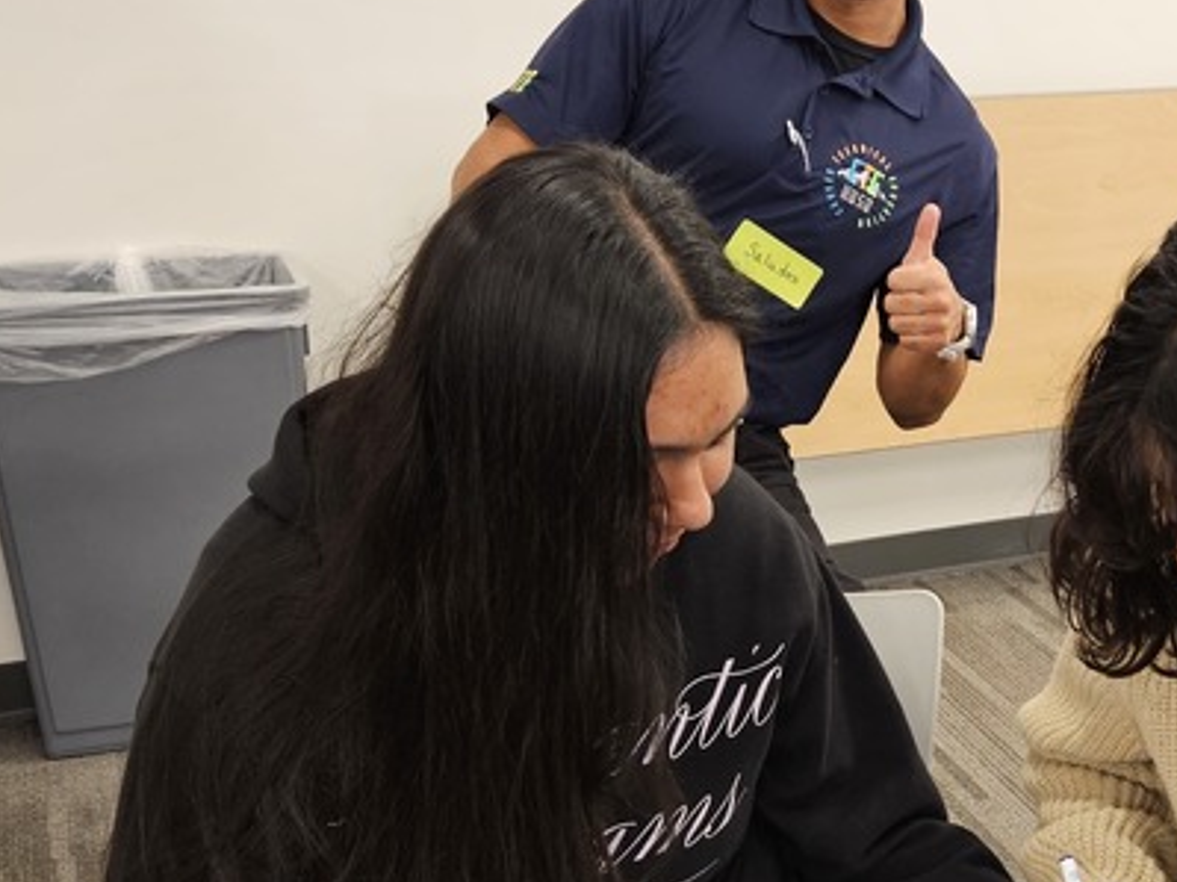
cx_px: 1121
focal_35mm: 59
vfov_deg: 24.6
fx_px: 2005
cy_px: 637
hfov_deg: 30.8
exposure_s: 1/120
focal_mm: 5.4
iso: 250
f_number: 1.8
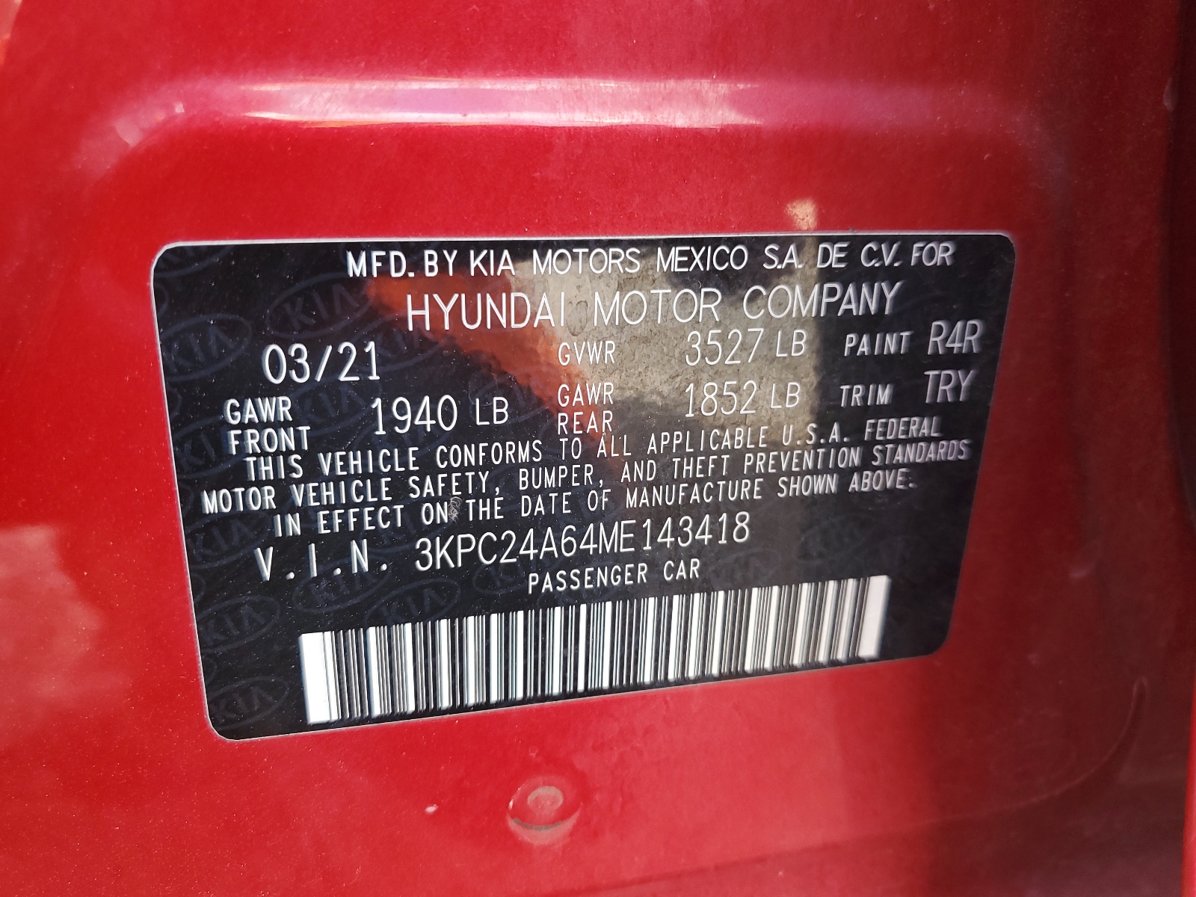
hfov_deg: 67.3
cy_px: 448
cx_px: 598
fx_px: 898
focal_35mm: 26
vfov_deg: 53.1
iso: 63
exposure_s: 1/120
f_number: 1.5
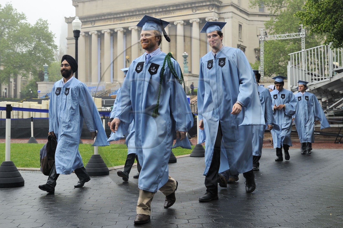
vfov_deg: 33.4
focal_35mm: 40
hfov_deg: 48.5
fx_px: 381
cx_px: 172
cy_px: 114
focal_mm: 40
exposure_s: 1/200
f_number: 5
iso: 800
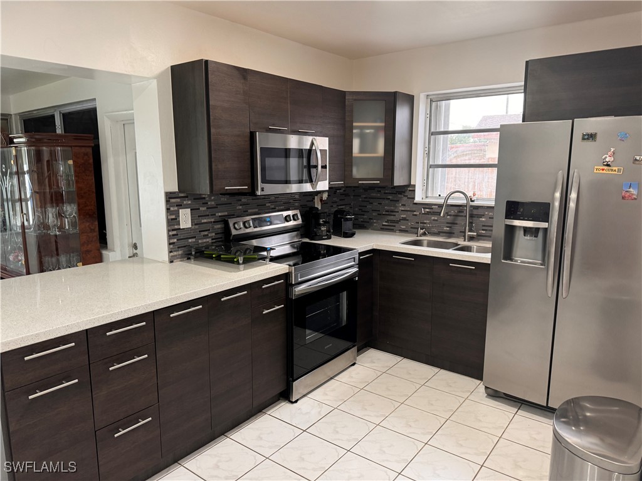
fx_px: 445
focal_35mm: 24
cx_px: 321
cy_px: 240
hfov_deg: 71.6
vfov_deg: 56.8
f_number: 1.78
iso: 200
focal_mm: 6.76
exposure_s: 1/60
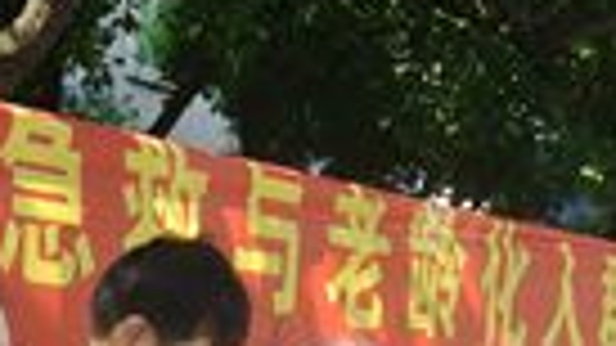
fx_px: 2025
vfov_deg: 9.0
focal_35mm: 124
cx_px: 121
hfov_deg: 17.2
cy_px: 773
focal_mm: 10
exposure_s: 1/250
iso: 100
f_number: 4
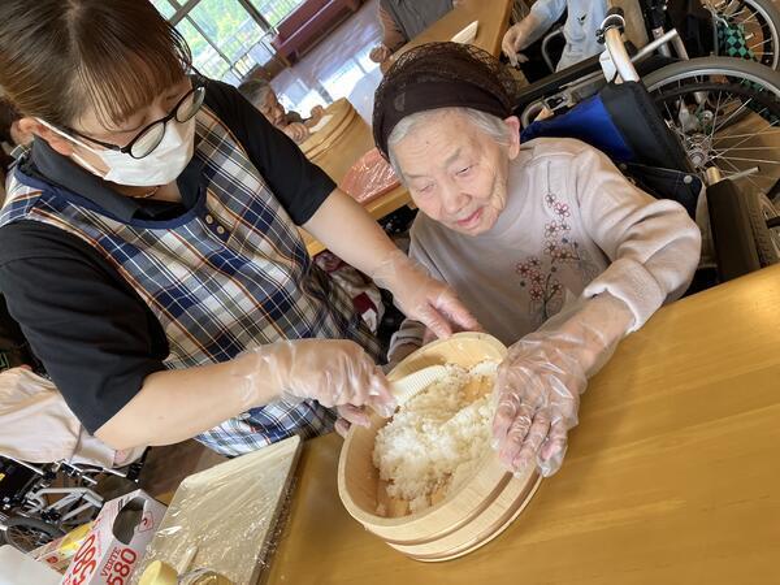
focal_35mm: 28
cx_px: 390
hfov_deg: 63.4
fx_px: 631
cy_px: 292
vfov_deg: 49.7
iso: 80
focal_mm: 3.99
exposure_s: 1/100
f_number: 1.8
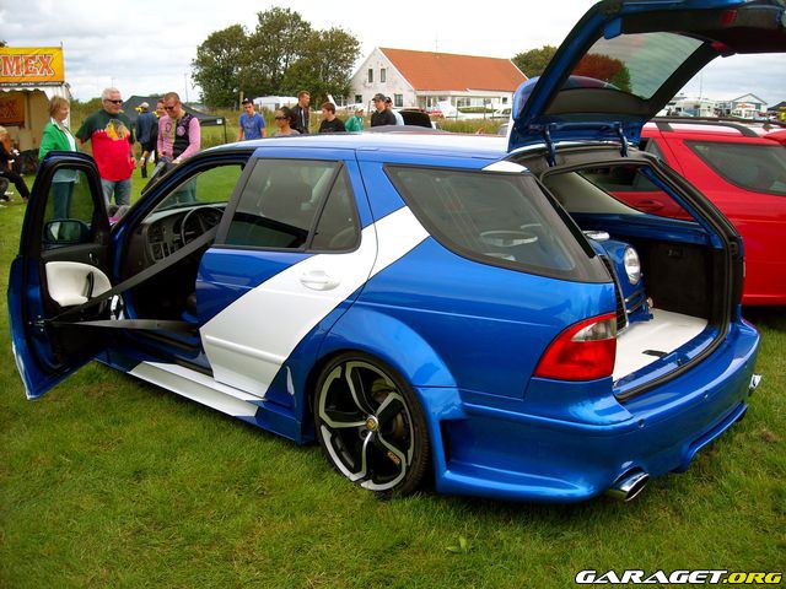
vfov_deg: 40.7
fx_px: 795
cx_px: 393
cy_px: 294
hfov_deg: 52.6
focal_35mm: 35
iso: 64
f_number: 2.8
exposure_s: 1/458
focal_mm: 5.7
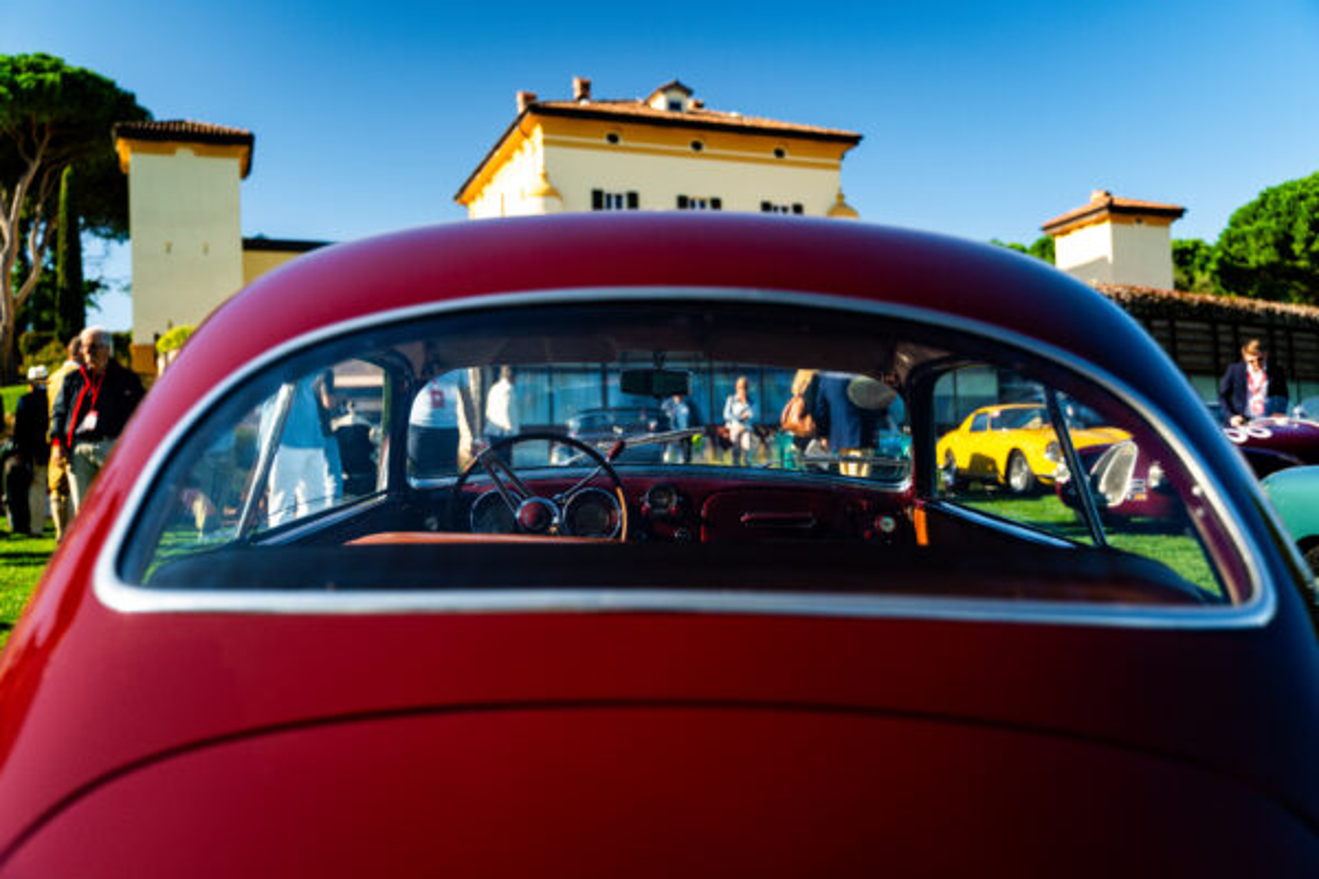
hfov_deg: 57.2
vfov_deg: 40.0
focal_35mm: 33
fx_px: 1209
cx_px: 660
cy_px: 440
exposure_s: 1/640
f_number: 2.8
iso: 80
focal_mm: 33
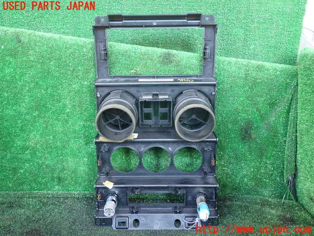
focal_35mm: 30
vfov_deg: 46.8
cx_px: 157
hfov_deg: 60.0
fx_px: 272
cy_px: 118
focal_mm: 5.4
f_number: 2.3
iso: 200
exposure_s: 1/50
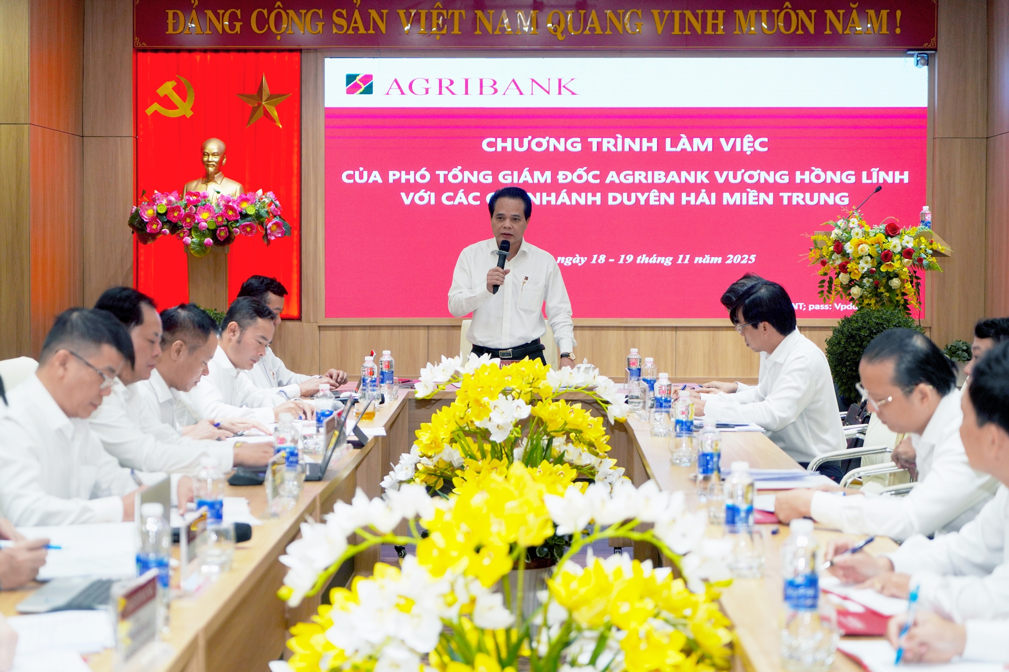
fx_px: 1822
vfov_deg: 20.9
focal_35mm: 65
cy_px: 336
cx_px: 504
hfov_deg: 31.0
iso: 400
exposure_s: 1/160
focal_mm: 65
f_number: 4
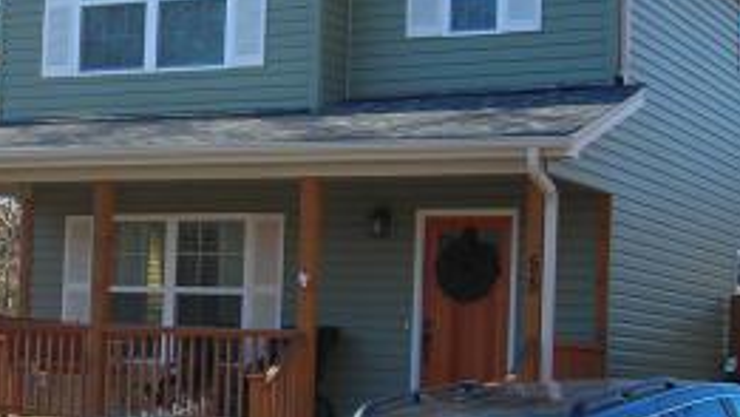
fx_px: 1806
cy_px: 267
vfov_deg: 13.2
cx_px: 130
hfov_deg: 22.8
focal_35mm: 92
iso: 50
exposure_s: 1/221
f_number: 3.2
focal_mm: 6.3
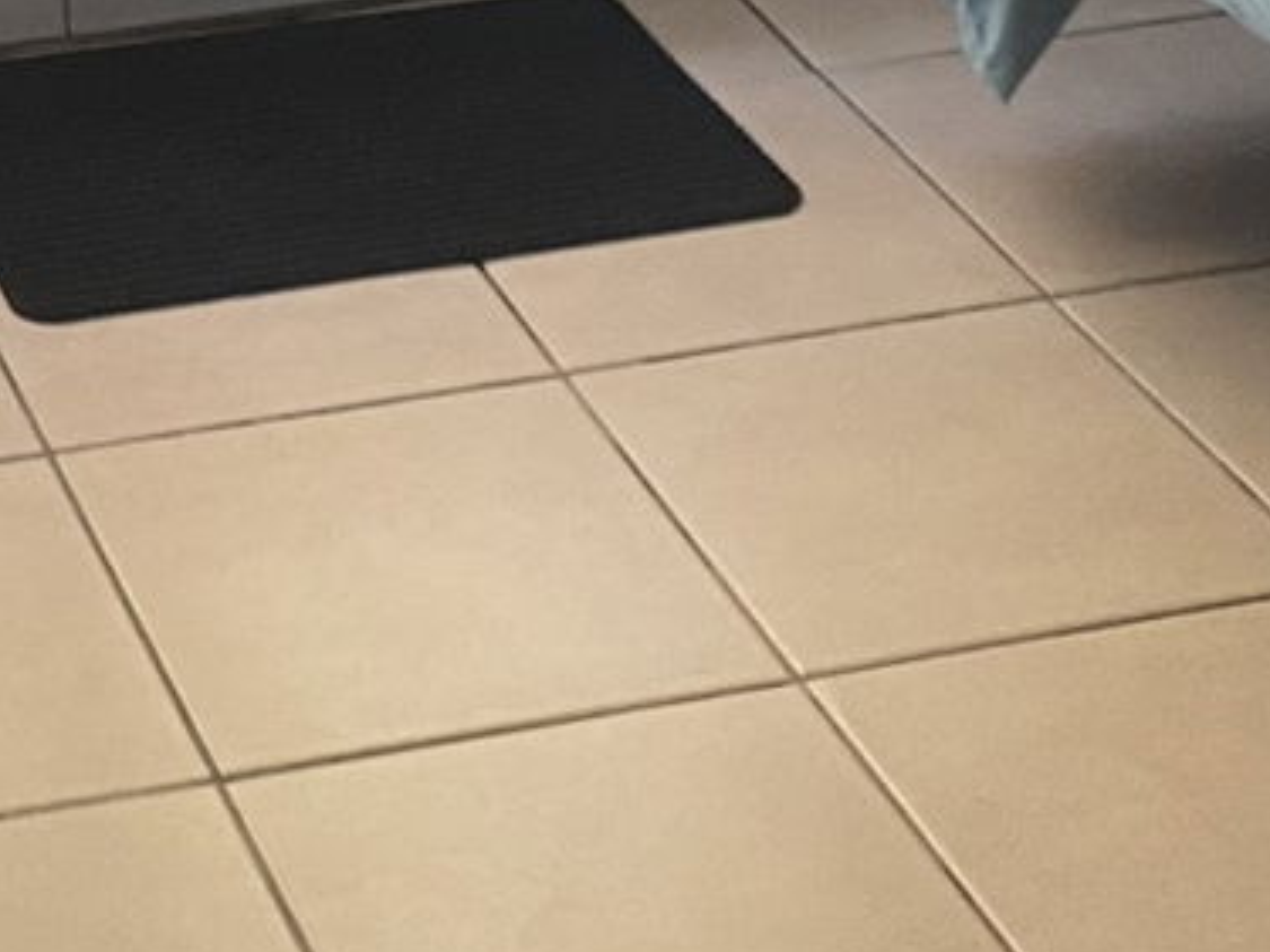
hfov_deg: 17.1
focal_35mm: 111
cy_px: -1006
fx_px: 4071
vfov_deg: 11.8
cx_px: -166
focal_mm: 4.25
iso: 125
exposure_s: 1/60
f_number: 1.8
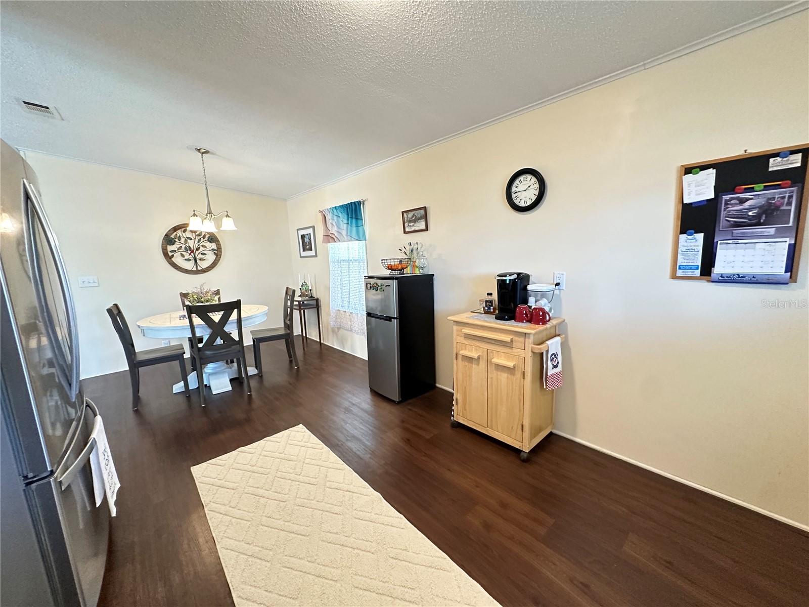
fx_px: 327
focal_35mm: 14
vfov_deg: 85.7
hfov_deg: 102.1
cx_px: 404
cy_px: 304
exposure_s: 1/60
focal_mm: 2.22
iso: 500
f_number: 2.2
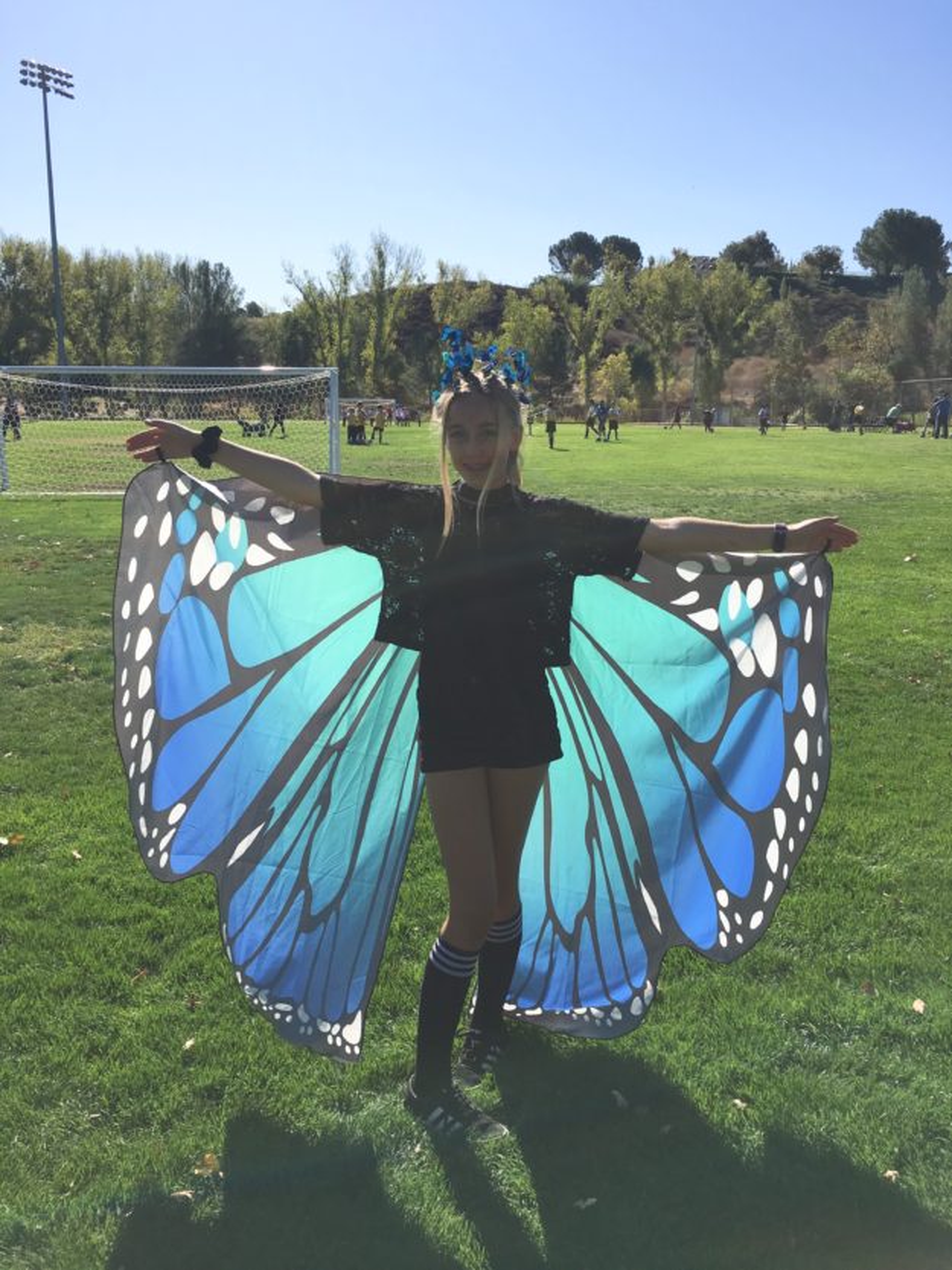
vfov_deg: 61.7
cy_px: 635
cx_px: 476
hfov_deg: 48.2
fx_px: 1063
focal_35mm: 29
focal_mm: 4.15
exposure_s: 1/1876
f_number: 2.2
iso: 25
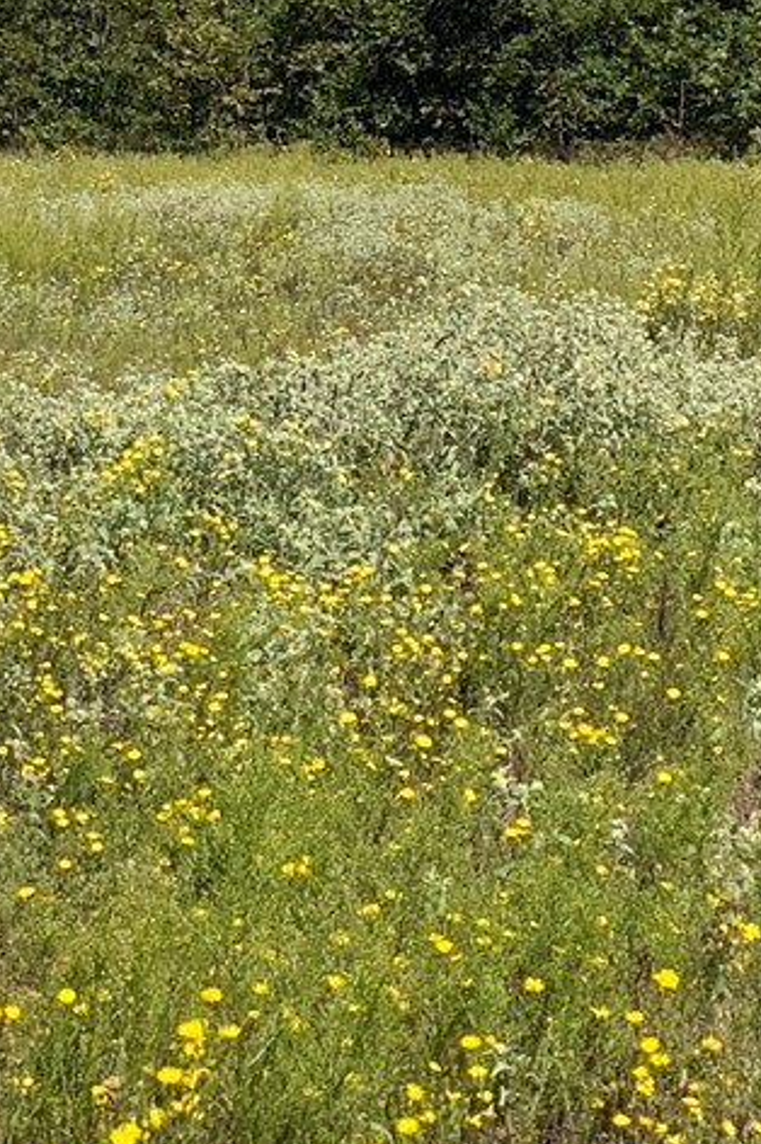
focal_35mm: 131
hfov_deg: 10.4
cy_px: -177
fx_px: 4160
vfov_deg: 15.2
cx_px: 262
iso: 16
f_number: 1.8
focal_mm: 3
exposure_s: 1/1577
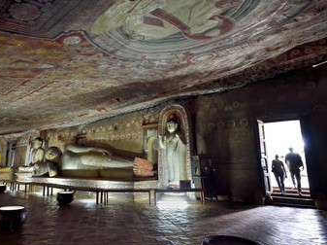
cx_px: 127
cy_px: 121
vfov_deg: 56.7
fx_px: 226
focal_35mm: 24
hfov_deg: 70.7
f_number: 5.6
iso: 1600
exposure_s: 1/8
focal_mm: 20
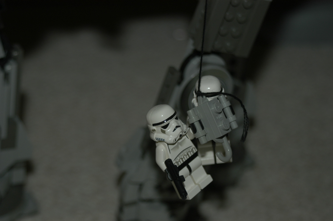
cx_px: 166
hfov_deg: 20.6
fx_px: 915
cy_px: 110
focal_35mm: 99
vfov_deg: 13.8
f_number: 5.3
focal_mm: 66
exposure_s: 1/60
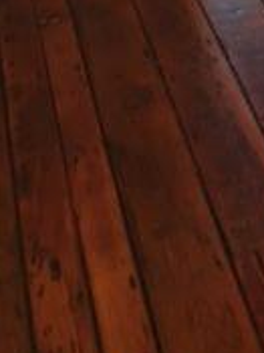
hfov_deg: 12.9
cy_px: -103
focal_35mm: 106
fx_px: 1079
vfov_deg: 17.4
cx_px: 449
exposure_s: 1/30
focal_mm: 4.15
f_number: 2.2
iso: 160
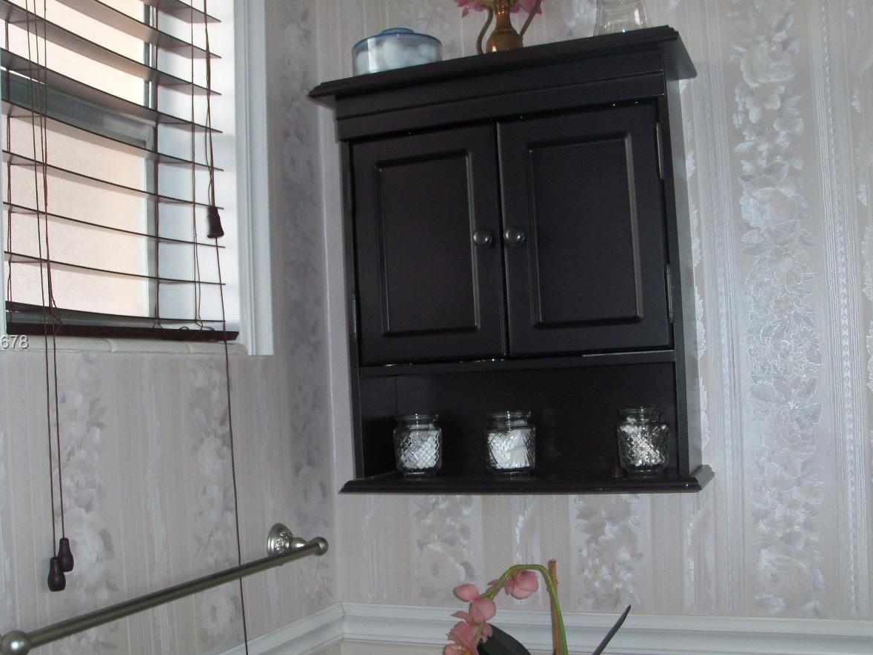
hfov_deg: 49.0
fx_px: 958
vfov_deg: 37.7
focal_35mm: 38
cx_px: 409
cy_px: 344
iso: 100
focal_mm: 6.3
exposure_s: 1/30
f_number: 3
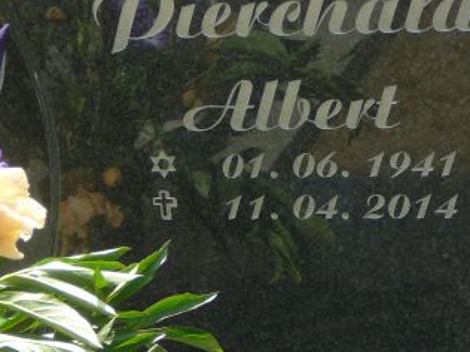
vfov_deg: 9.5
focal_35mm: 156
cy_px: 266
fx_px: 2118
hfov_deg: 12.7
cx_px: 247
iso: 80
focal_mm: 11.5
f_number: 3.7
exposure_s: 1/320
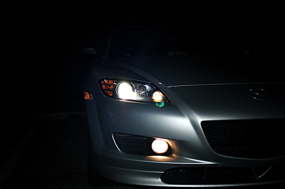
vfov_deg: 31.8
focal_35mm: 42
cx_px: 142
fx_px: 332
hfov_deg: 46.4
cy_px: 94
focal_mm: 28
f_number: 3.3
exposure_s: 1/125
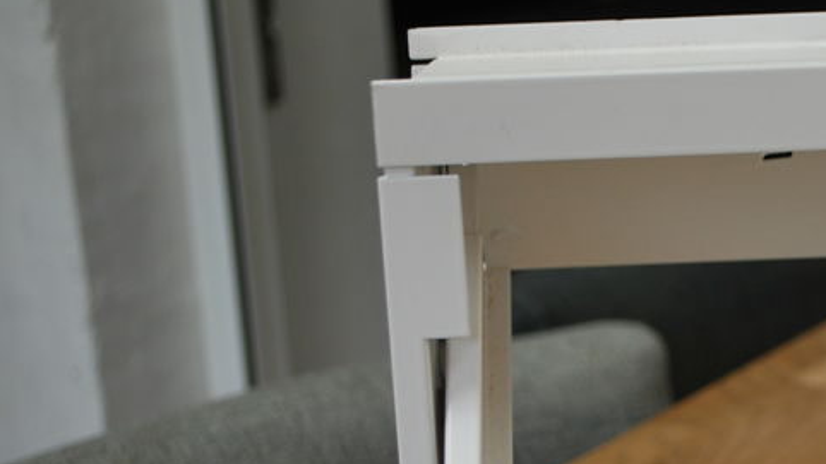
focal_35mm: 98
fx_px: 2146
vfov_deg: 12.2
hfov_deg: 21.1
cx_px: 799
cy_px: 470
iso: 200
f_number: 5
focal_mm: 30
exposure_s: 1/100
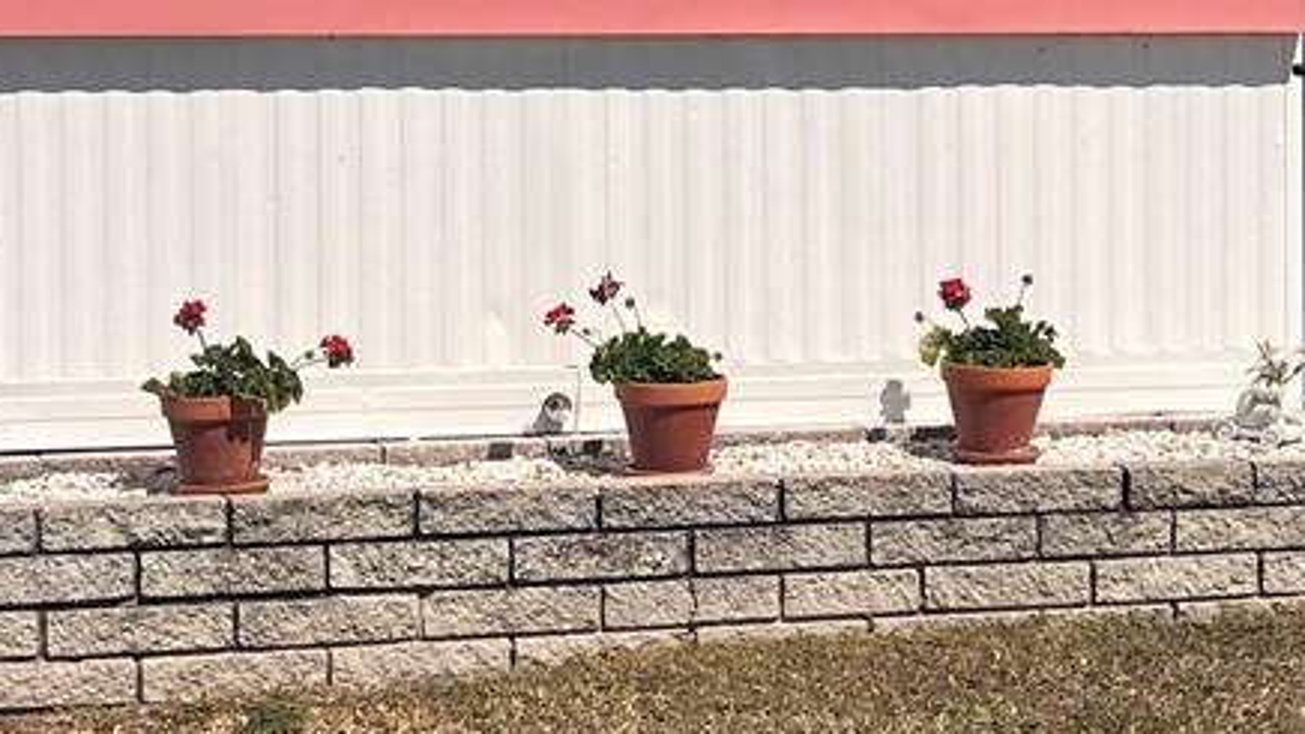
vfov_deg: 11.6
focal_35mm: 104
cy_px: 144
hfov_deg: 20.5
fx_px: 3598
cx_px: 458
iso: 50
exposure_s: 1/6897
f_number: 1.6
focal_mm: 5.1
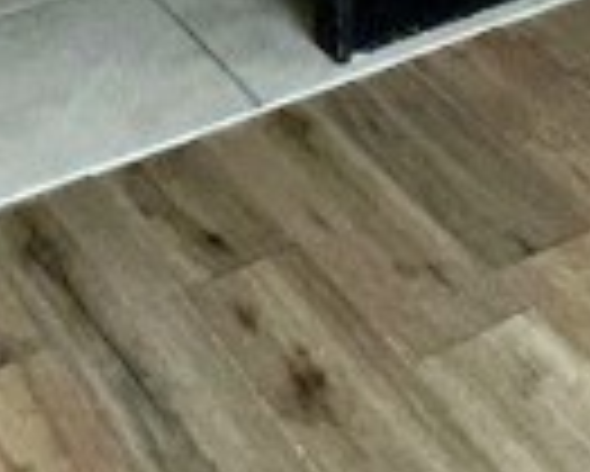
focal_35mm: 107
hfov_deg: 17.4
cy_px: -670
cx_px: 644
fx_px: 1870
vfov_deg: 11.7
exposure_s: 1/121
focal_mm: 2.22
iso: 125
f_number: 2.2
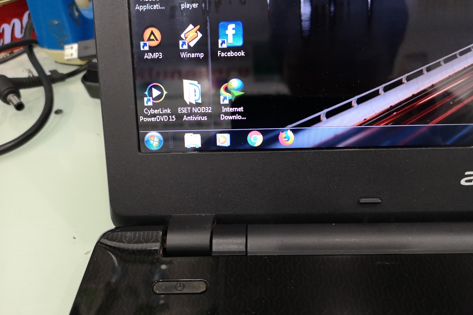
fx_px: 381
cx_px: 242
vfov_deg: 44.8
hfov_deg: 63.7
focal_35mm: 29
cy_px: 182
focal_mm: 3.95
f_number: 1.8
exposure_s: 1/100
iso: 640
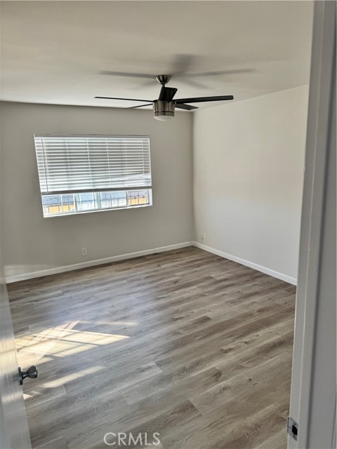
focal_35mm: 24
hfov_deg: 56.8
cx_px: 168
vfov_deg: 71.6
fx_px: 312
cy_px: 224
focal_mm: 6.76
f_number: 1.78
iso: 80
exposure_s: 1/171
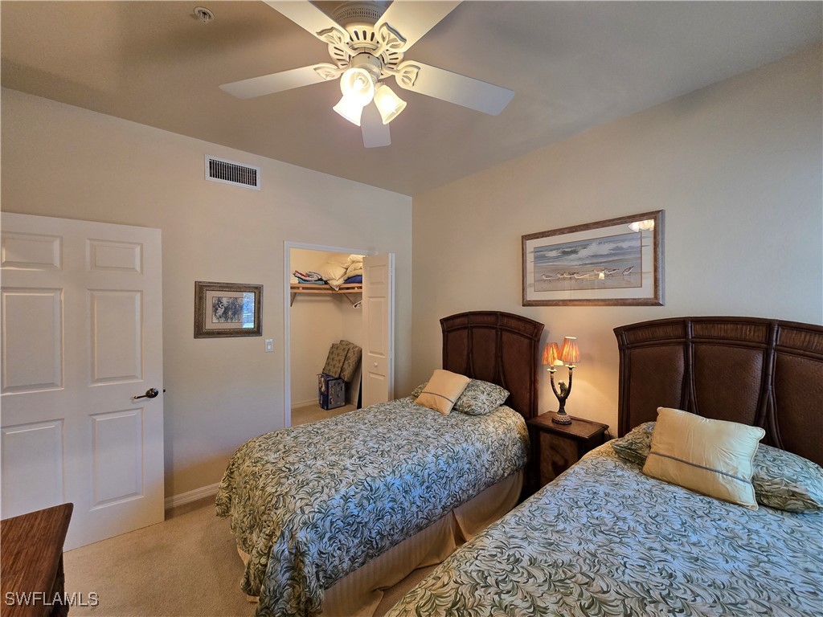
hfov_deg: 106.2
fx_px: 309
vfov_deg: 89.9
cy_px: 308
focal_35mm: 13
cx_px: 412
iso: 250
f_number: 2.2
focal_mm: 2.2
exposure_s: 1/60
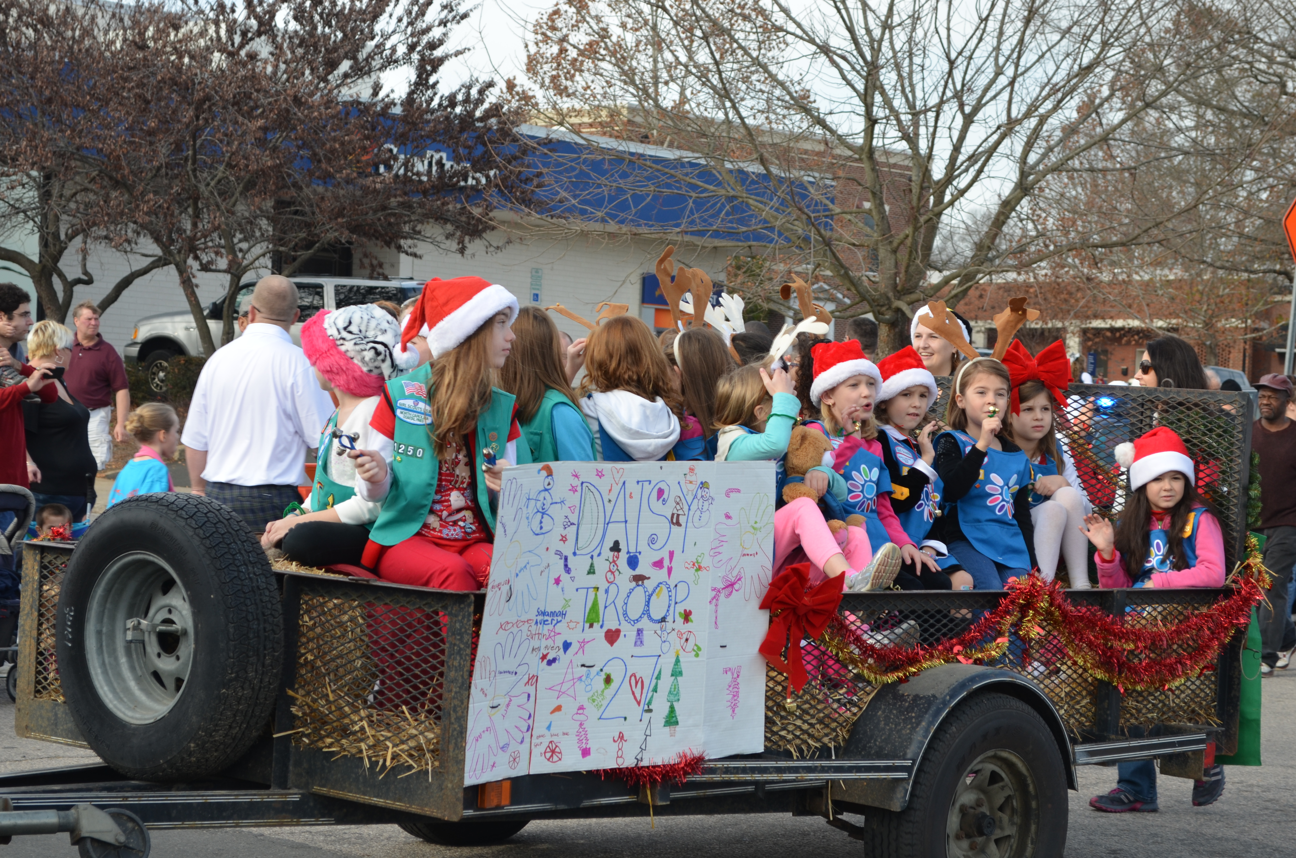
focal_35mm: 82
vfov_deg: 16.5
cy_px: 429
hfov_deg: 24.7
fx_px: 2964
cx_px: 648
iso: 200
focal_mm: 55
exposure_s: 1/250
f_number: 8
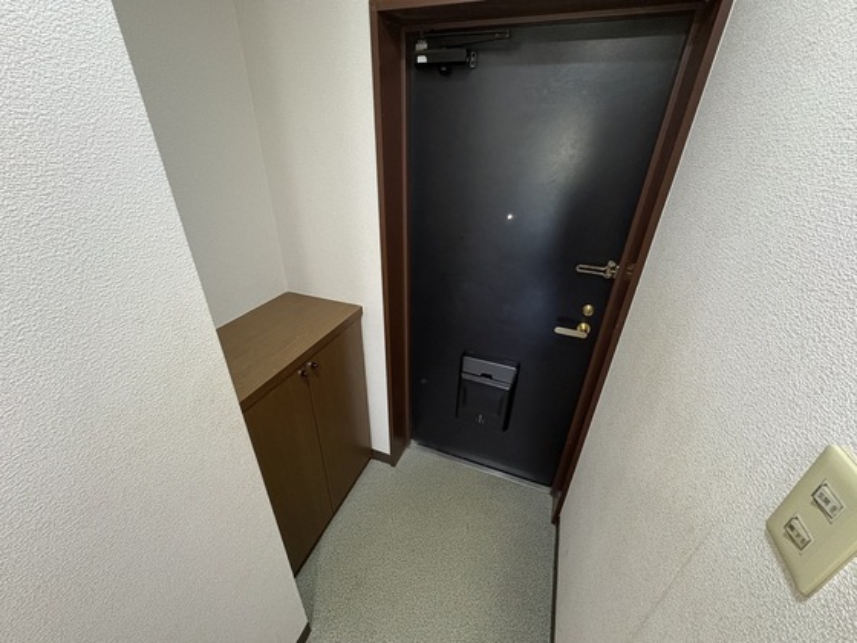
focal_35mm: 14
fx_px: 347
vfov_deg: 85.7
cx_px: 428
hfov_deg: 102.1
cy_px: 322
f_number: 2.2
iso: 1000
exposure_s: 1/30
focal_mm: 2.22
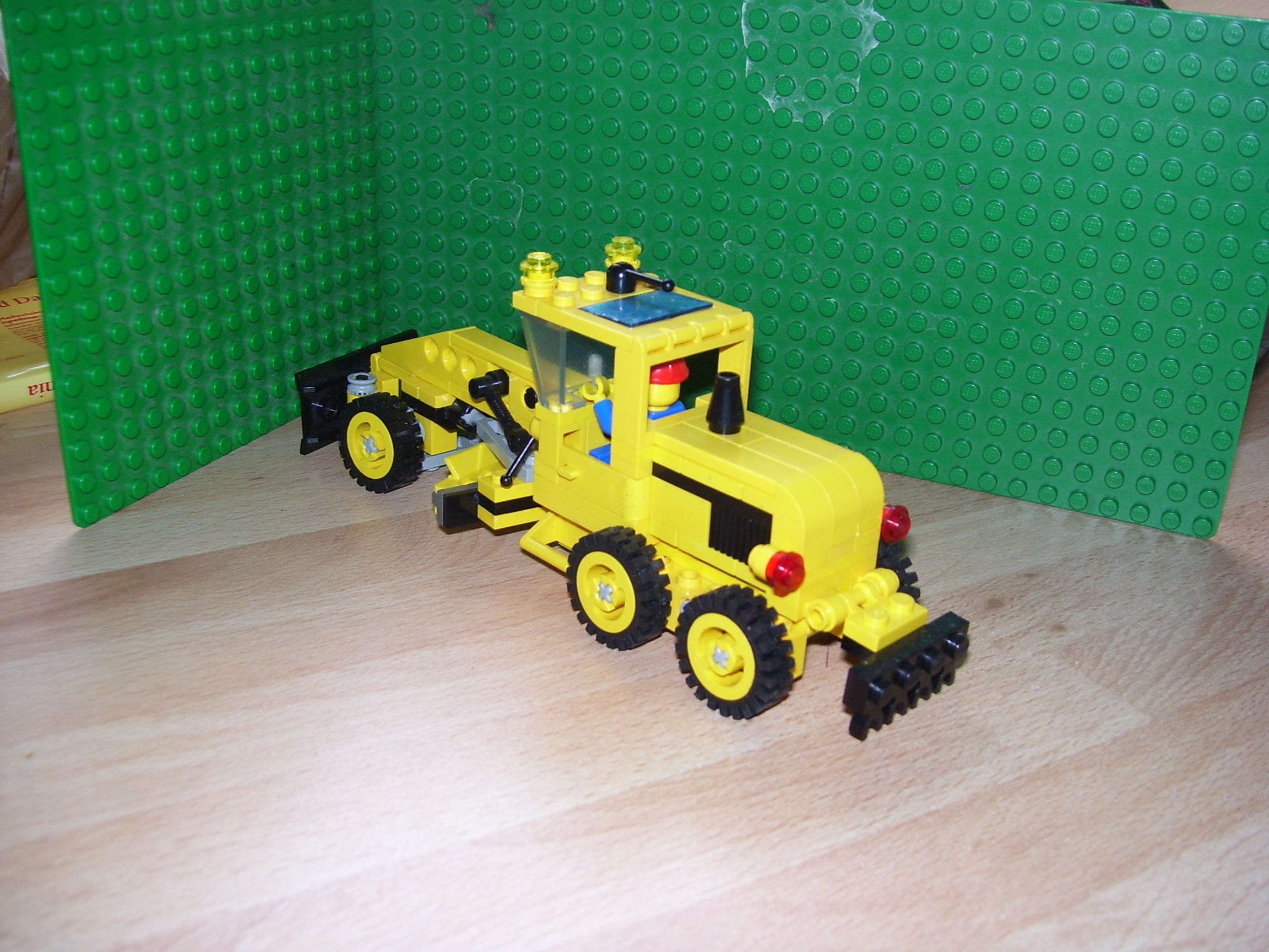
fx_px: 1320
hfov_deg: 51.4
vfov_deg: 39.7
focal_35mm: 36
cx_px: 634
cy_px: 476
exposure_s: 1/60
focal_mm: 6
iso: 80
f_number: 2.7
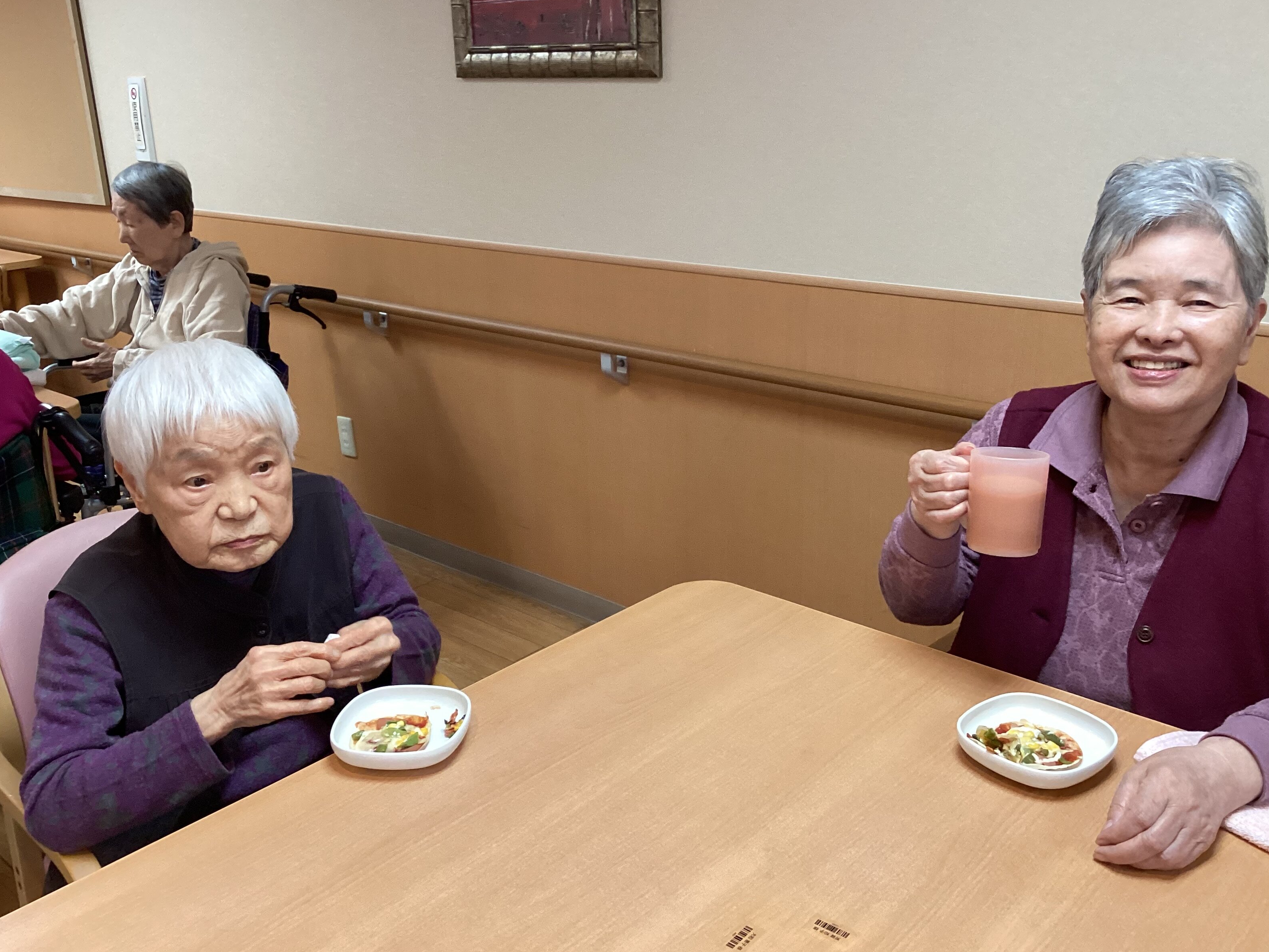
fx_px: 1173
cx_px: 628
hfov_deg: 56.8
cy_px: 475
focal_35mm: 32
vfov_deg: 44.2
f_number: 2.4
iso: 200
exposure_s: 1/60
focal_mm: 3.3
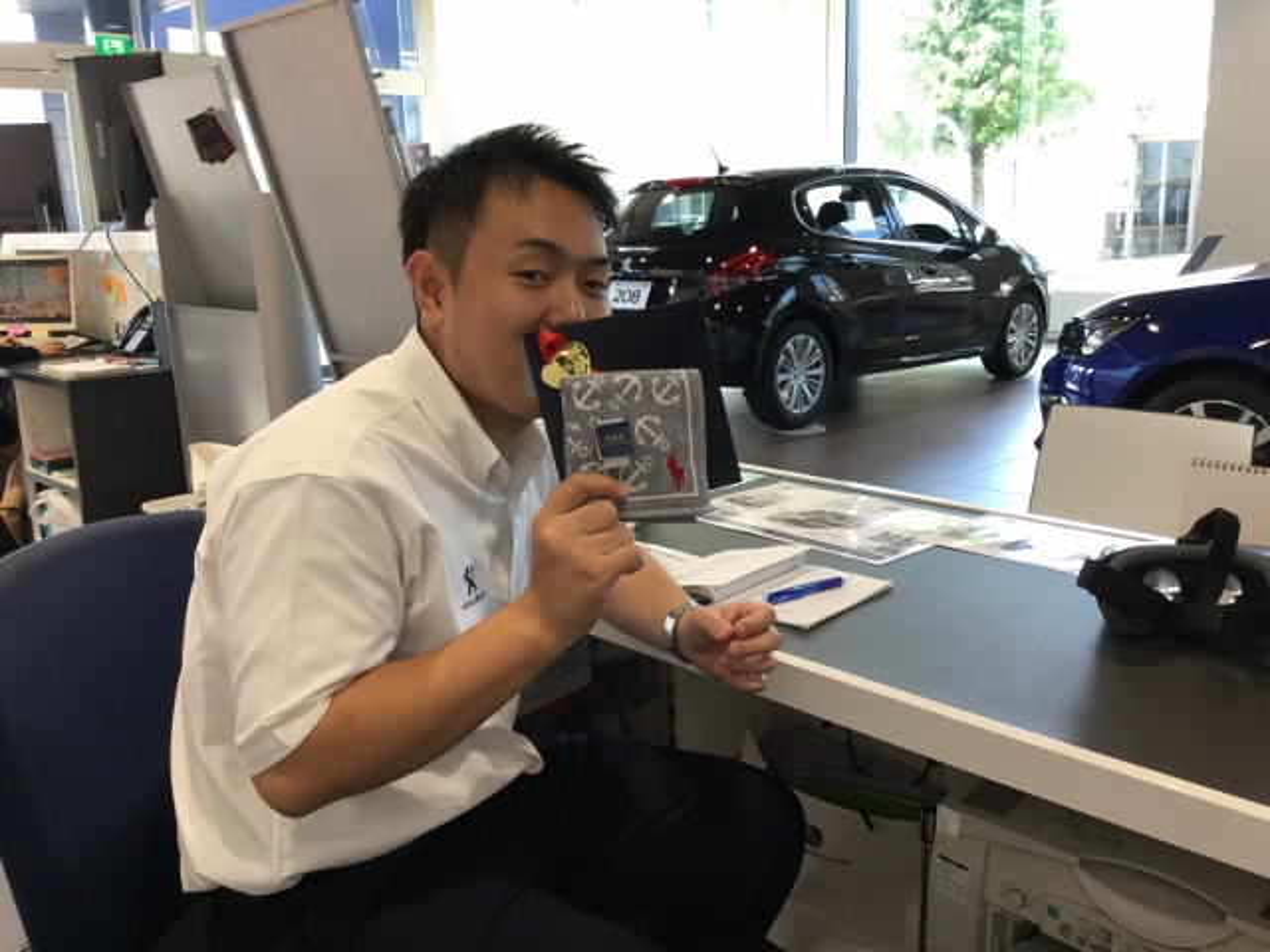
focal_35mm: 31
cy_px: 476
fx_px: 1137
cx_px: 635
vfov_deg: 45.4
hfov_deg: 58.4
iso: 25
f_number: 2.4
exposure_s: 1/30
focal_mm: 3.3
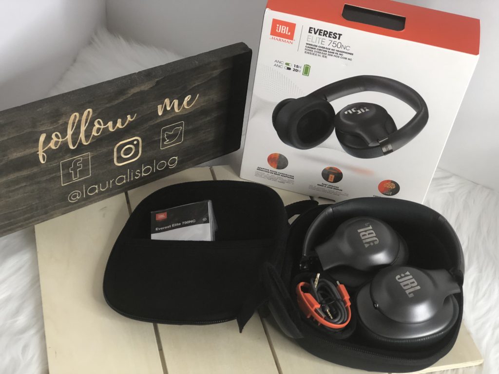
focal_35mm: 57
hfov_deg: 33.8
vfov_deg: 25.7
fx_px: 822
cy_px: 187
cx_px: 250
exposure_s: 1/60
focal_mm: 6.6
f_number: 2.8
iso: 160
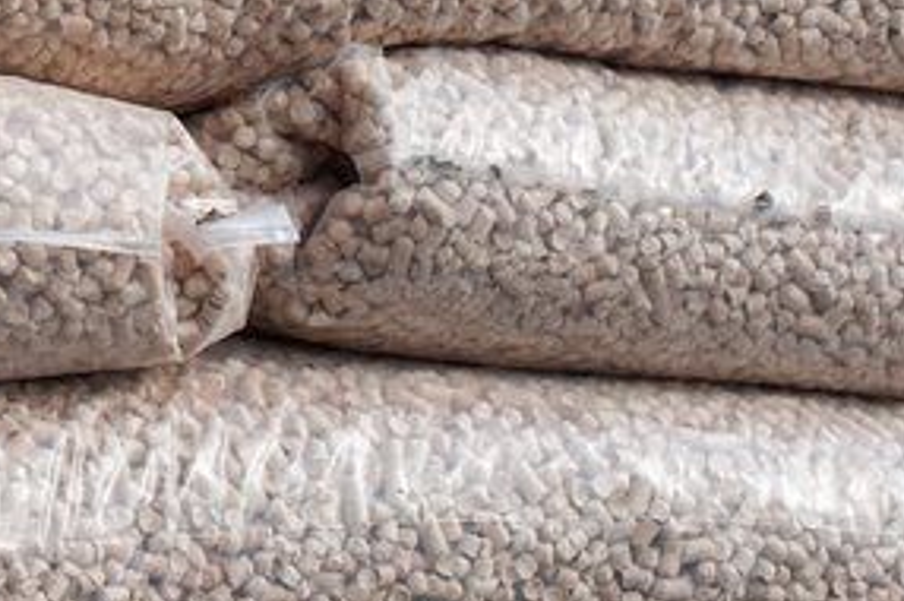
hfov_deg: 7.7
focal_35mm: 262
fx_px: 6572
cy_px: -351
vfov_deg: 5.2
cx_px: -534
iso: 200
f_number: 5.6
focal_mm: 50
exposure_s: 1/400
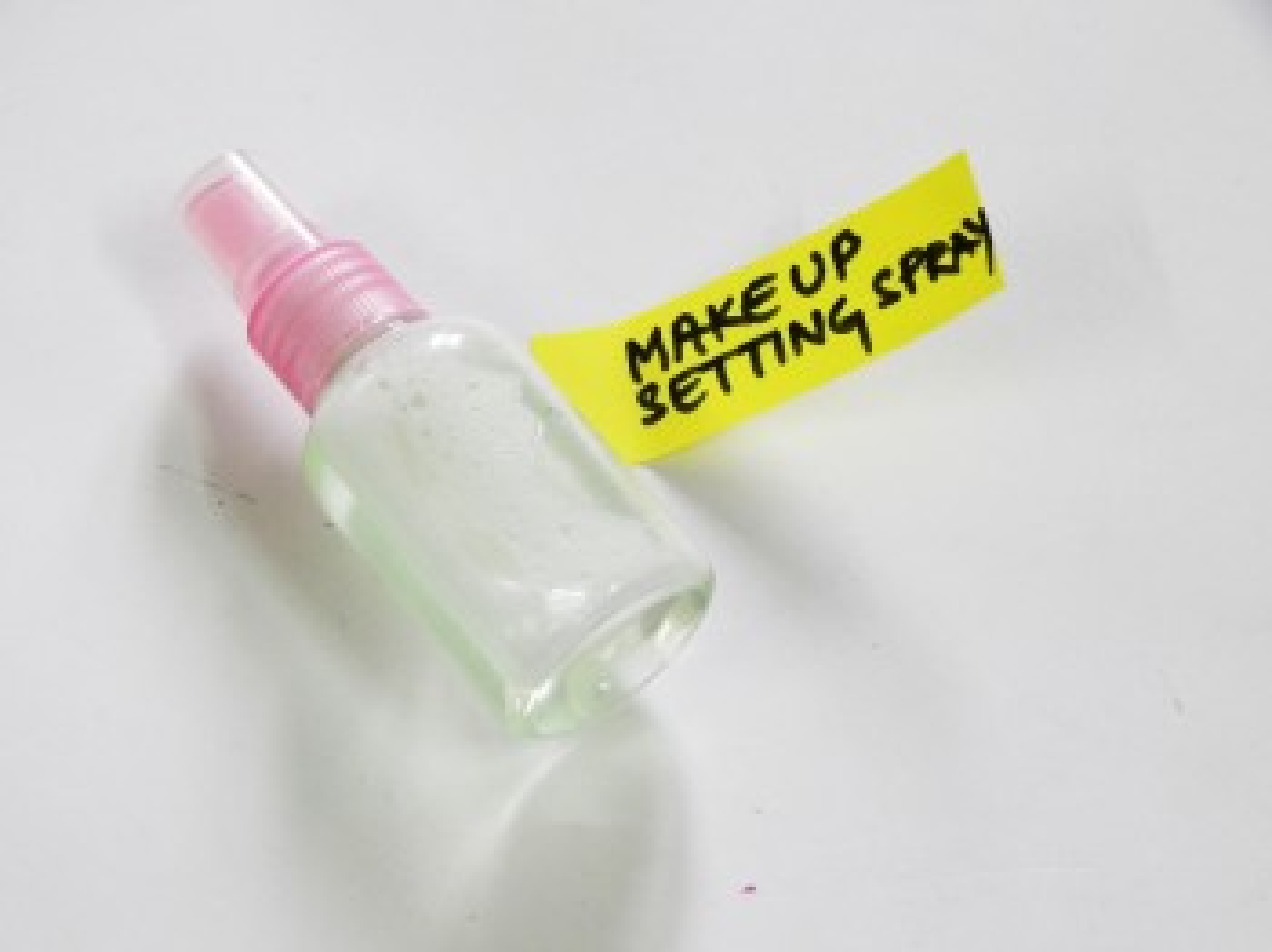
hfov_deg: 17.1
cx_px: 636
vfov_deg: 12.9
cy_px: 476
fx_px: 4223
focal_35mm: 115
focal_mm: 20.5
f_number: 4.6
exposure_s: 1/20
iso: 400
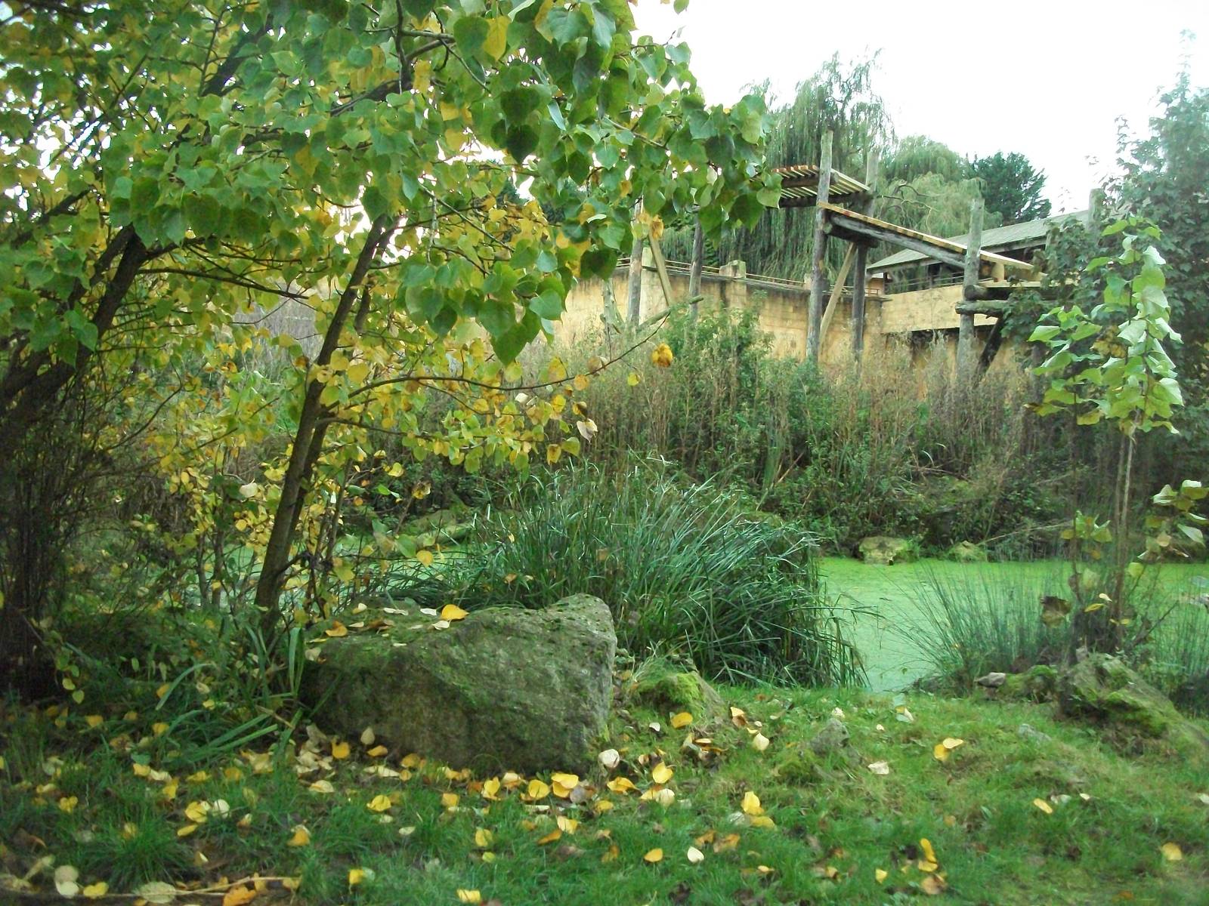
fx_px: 1118
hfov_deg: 56.8
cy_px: 453
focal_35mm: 32
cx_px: 604
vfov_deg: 44.2
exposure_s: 1/500
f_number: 2.9
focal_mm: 5.7
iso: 599
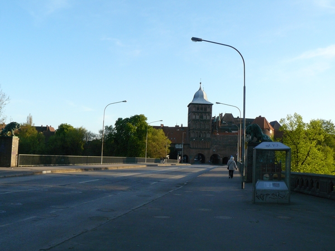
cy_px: 126
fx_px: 348
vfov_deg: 39.7
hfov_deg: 51.4
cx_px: 168
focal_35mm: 36
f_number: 5.6
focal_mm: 6
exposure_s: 1/250
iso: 200
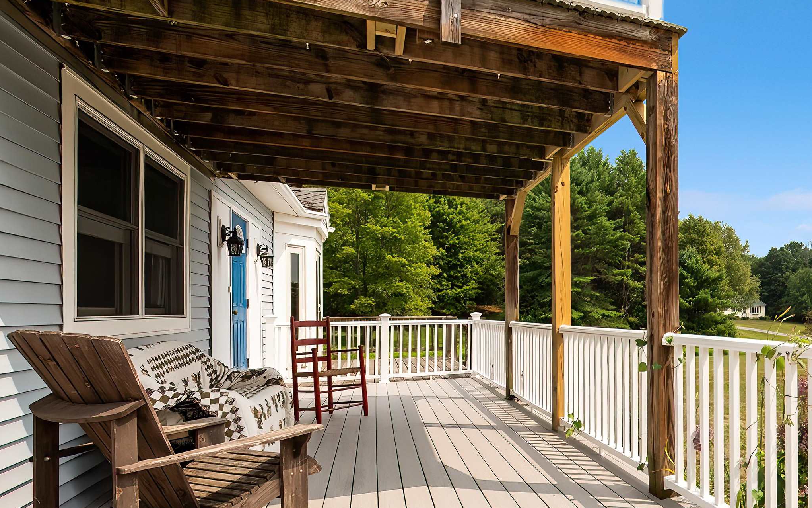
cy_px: 316
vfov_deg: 52.5
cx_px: 597
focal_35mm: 23
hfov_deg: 72.4
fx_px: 509
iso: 100
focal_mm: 10
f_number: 10
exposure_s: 1/400
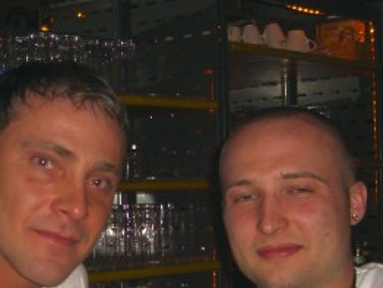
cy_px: 253
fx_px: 963
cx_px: 102
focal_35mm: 87
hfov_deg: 22.3
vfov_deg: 16.8
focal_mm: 7.9
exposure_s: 1/60
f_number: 2.8
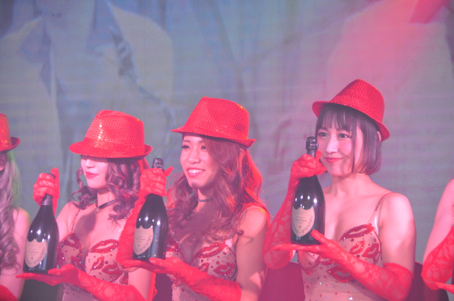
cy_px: 150
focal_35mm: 202
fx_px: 2550
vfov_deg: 6.8
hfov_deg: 10.2
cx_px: 227
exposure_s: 1/90
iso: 1600
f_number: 5.6
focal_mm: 135
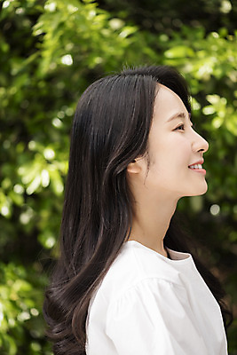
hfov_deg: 13.1
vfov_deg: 19.4
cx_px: 118
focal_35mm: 105
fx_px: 1036
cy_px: 178
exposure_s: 1/400
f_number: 4
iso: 100
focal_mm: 105
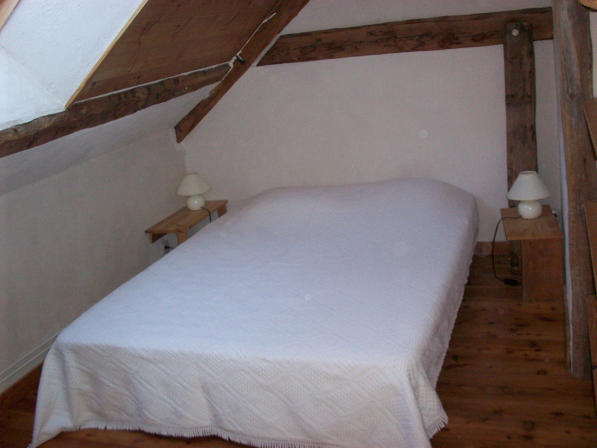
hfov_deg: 50.1
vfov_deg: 38.7
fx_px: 638
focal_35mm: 37
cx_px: 298
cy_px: 224
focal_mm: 6.2
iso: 200
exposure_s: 1/64
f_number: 2.8
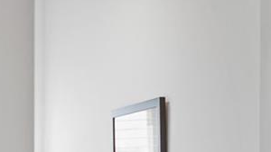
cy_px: 255
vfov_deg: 6.7
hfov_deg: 11.7
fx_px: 1287
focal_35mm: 179
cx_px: -63
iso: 400
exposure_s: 1/125
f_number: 1.8
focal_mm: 50
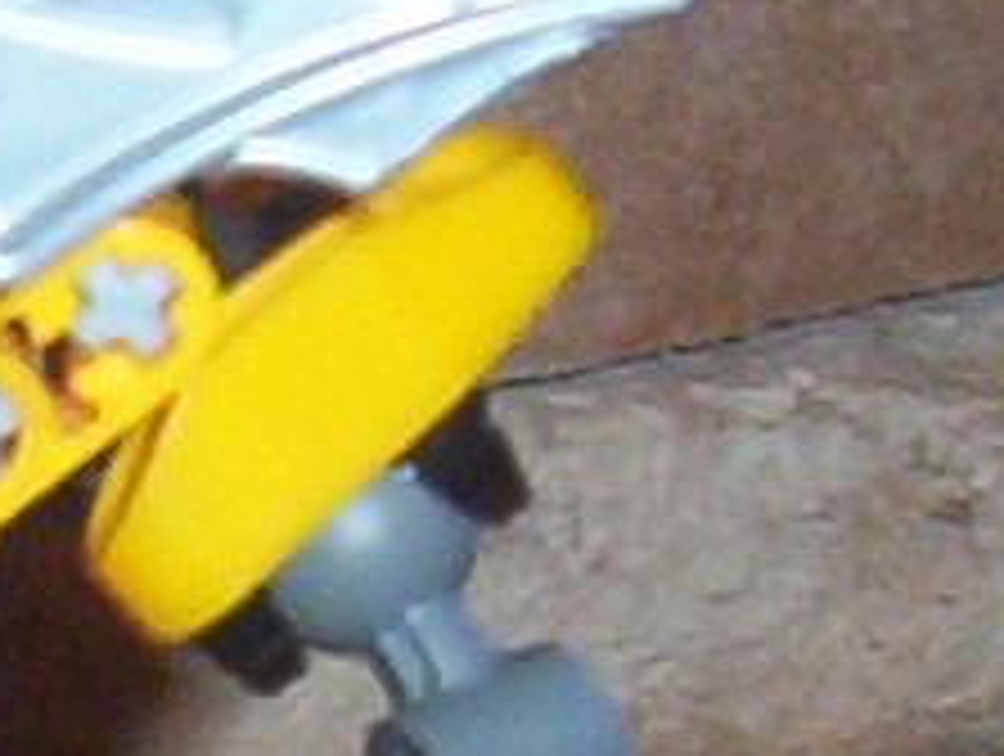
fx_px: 7669
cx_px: -531
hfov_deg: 7.4
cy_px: 1022
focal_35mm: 264
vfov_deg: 5.6
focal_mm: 5.54
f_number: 2.76
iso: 140
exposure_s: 1/30
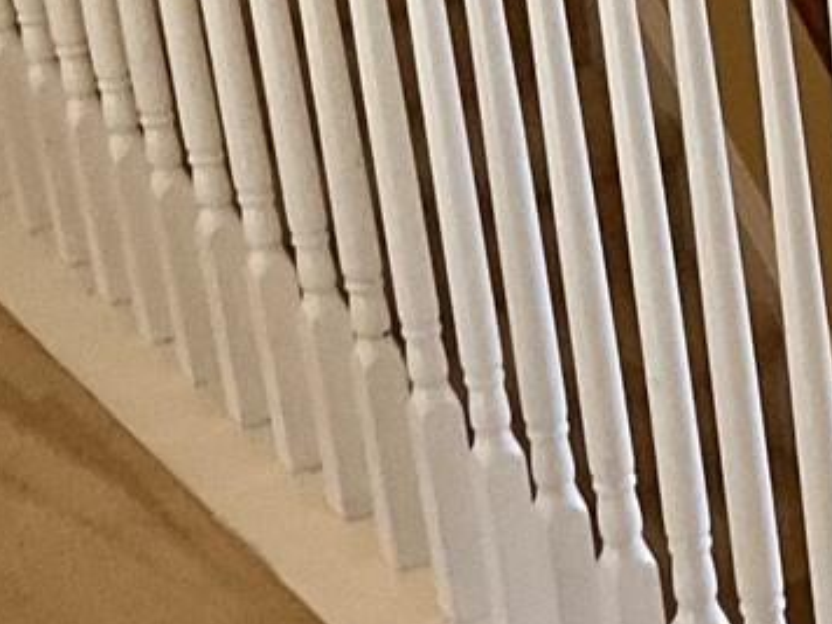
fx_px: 4014
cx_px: 1706
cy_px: 213
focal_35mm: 167
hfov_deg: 10.7
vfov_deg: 8.9
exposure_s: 1/60
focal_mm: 3
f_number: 1.8
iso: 100
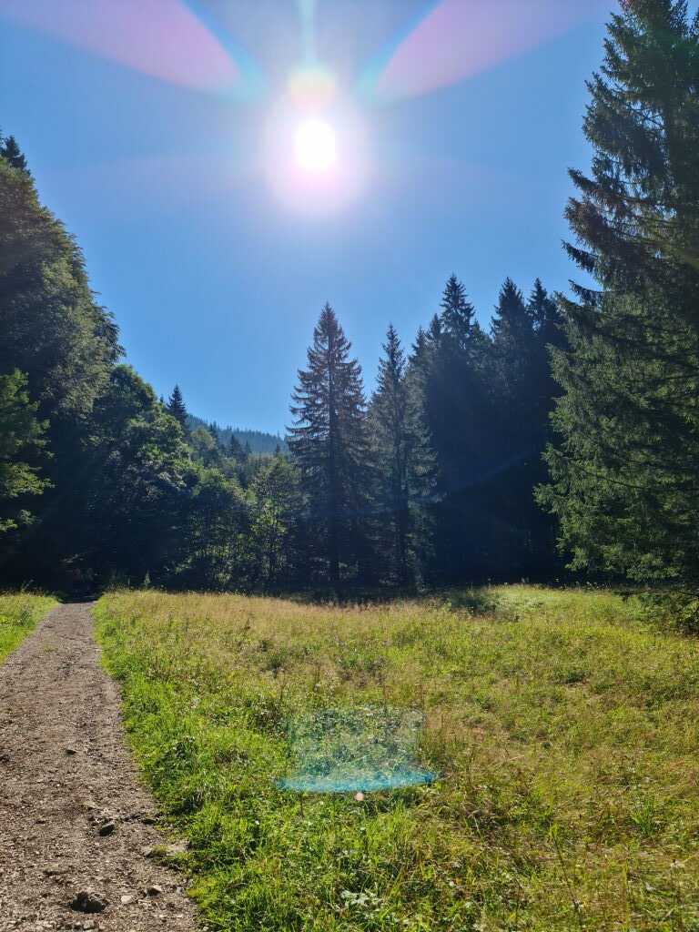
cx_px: 350
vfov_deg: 69.4
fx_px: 673
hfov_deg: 54.9
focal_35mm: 25
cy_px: 466
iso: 50
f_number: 1.8
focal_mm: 7
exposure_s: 1/1460
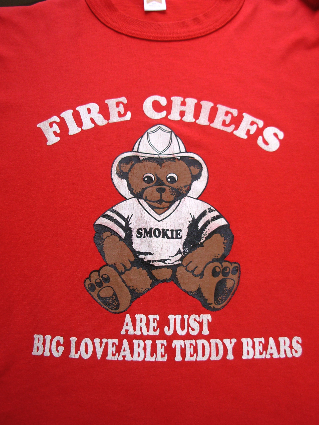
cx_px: 160
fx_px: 467
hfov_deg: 37.7
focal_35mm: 38
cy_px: 212
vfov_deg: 49.0
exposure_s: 1/90.5
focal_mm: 6.3
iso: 50
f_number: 2.9
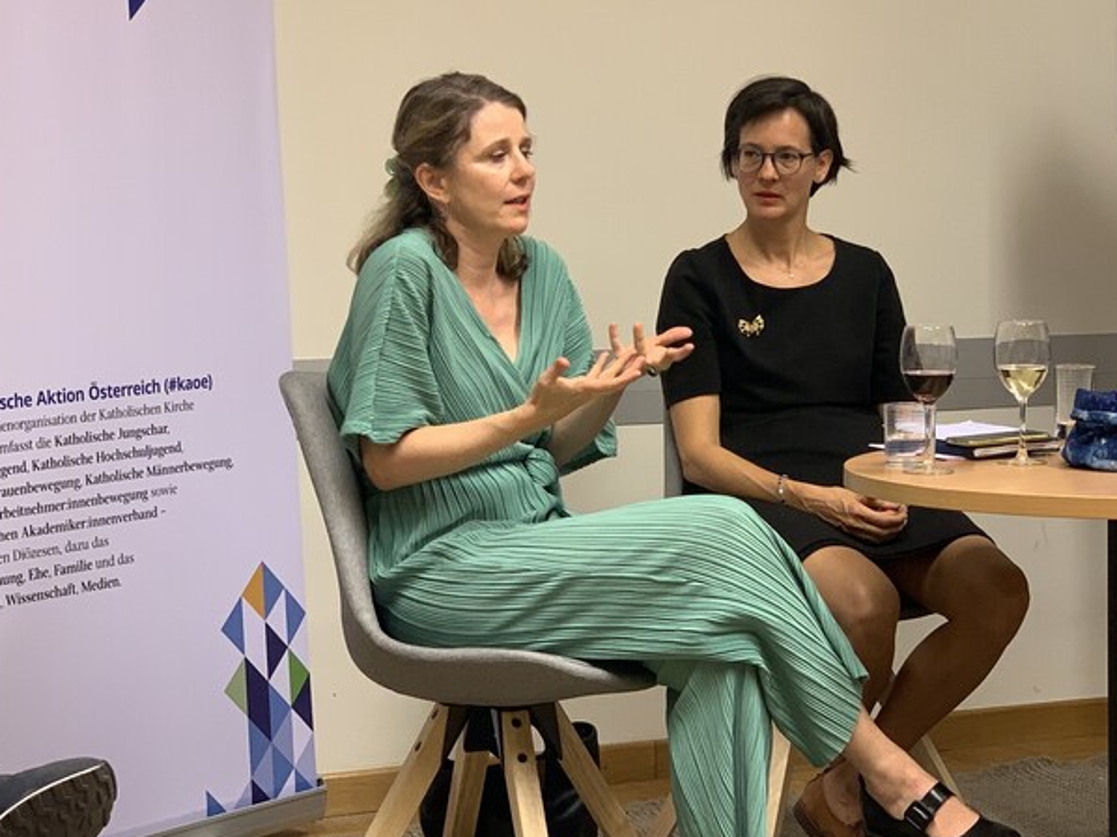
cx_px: 637
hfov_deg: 22.5
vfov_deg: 16.9
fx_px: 2806
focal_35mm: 87
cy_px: 306
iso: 100
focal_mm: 6
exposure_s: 1/50
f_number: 2.4
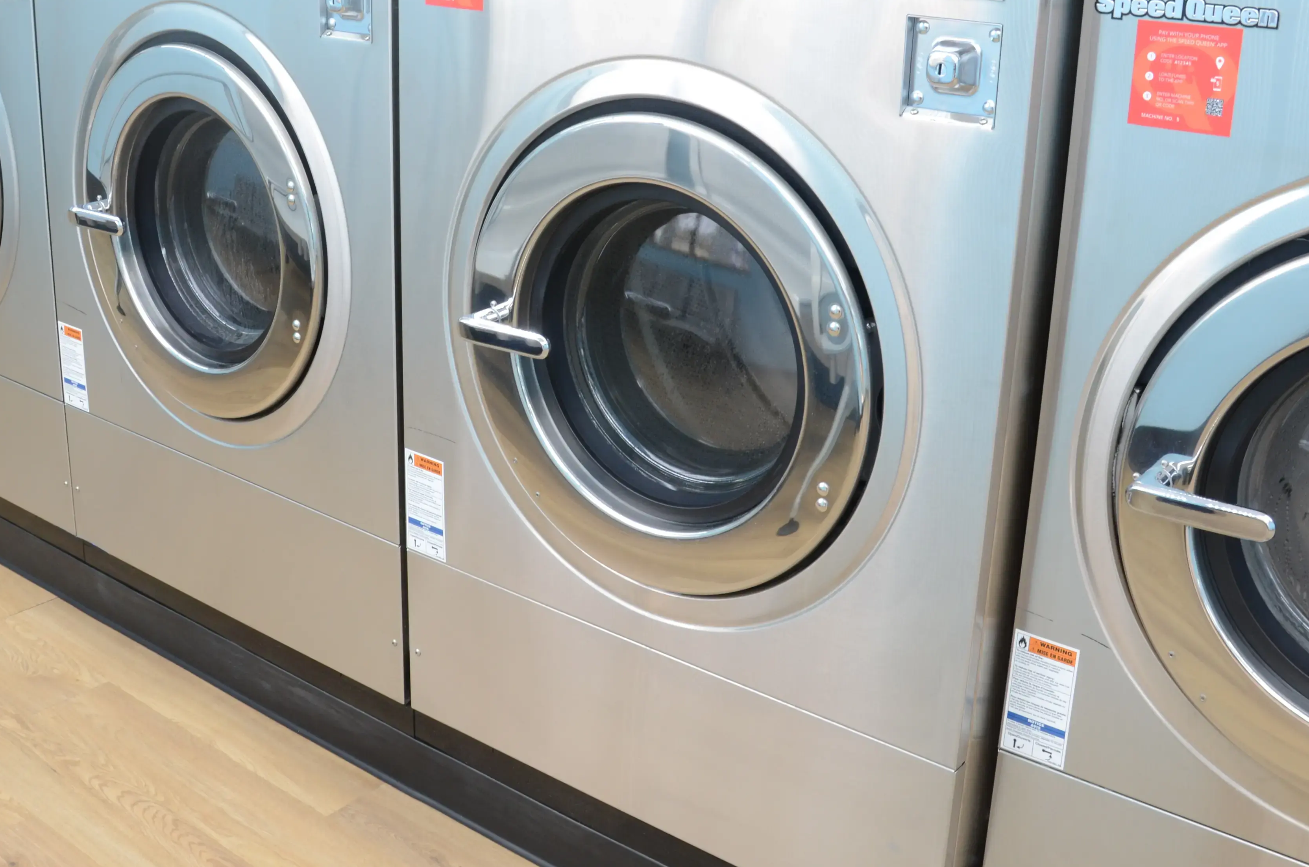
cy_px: 310
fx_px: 1451
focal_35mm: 40
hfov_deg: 48.5
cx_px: 591
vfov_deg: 33.1
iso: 400
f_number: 8
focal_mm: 18
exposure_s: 1/13
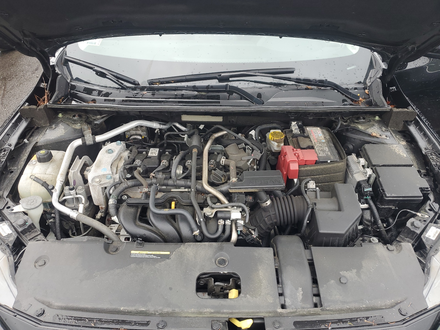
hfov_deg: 67.3
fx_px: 330
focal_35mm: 26
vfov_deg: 53.1
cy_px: 165
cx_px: 220
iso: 50
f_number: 1.5
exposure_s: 1/263
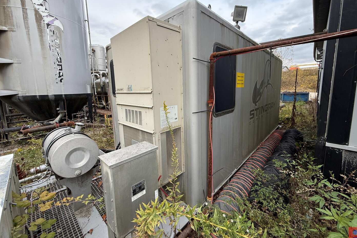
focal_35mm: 15
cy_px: 108
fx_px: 149
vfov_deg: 77.1
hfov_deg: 100.4
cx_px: 181
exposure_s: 1/279
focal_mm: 2.22
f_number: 2.2
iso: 64
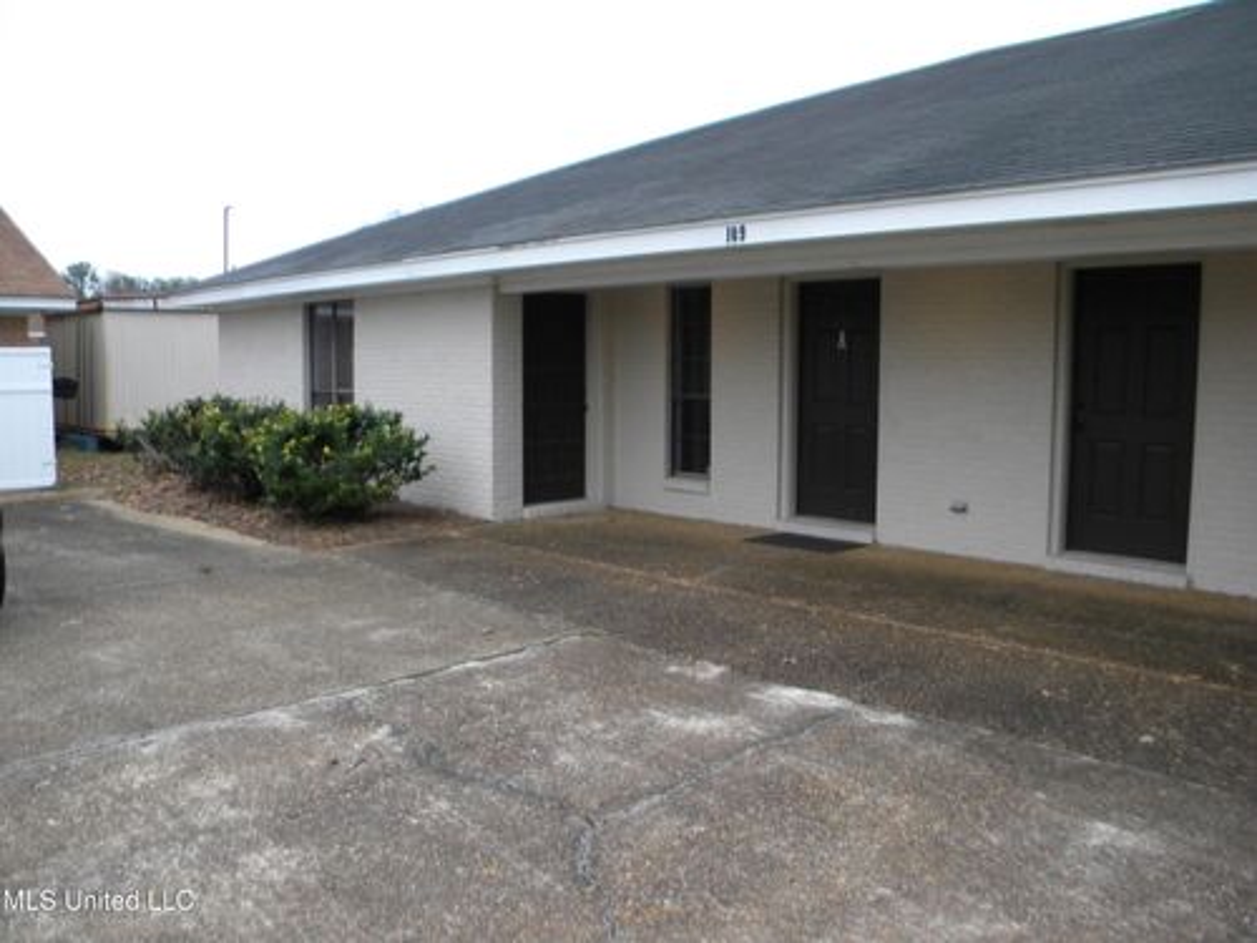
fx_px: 1017
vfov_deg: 49.7
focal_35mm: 28
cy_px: 472
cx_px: 628
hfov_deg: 63.4
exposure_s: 1/60
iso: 198
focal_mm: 5
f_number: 3.5
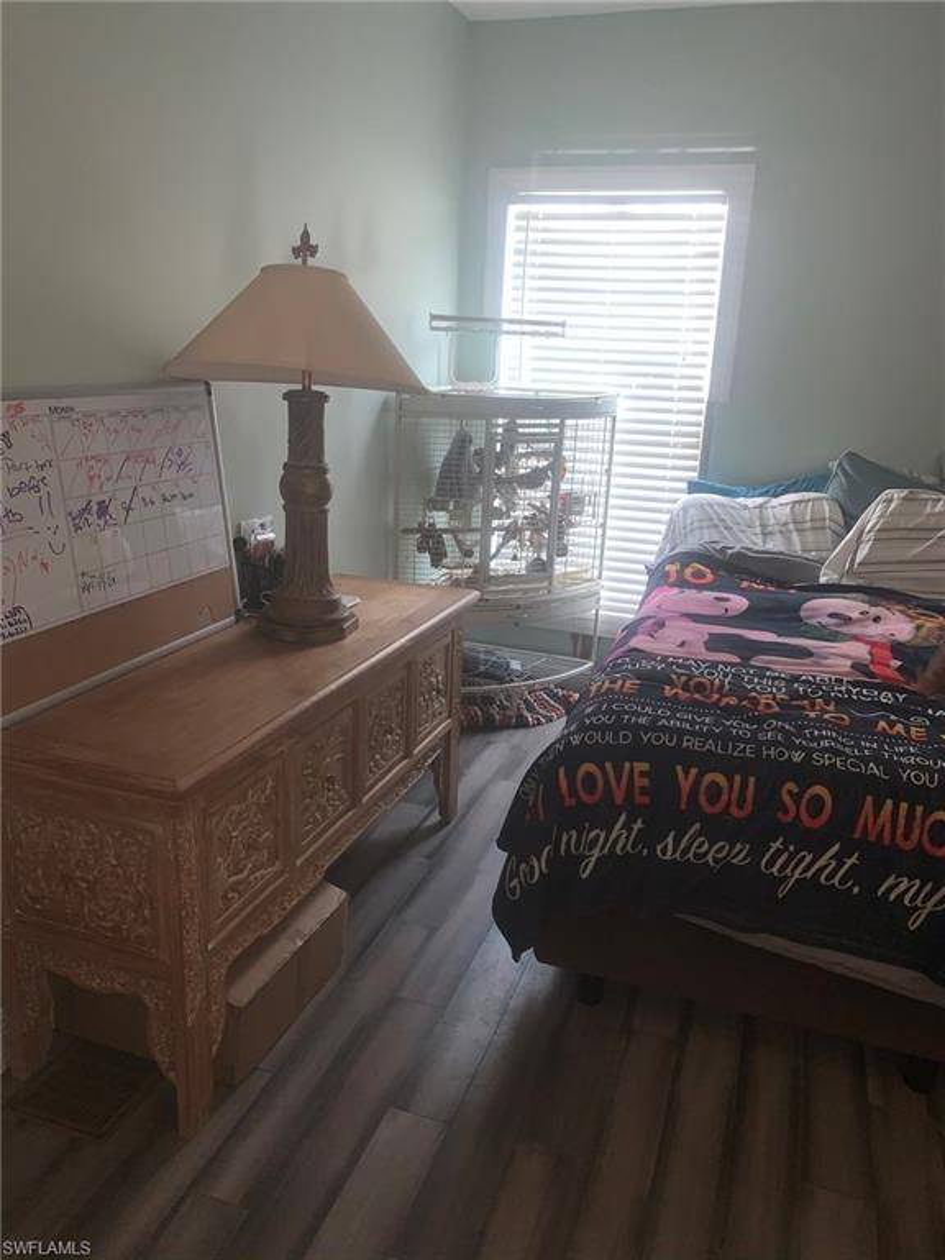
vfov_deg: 67.3
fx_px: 946
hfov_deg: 53.1
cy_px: 630
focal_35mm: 26
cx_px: 472
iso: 50
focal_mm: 4.25
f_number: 1.8
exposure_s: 1/11
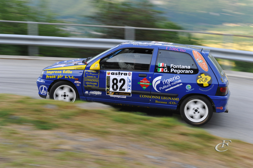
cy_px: 84
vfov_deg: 21.9
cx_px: 126
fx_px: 435
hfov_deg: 32.4
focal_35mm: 62
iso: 200
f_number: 9
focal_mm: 62
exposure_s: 1/50
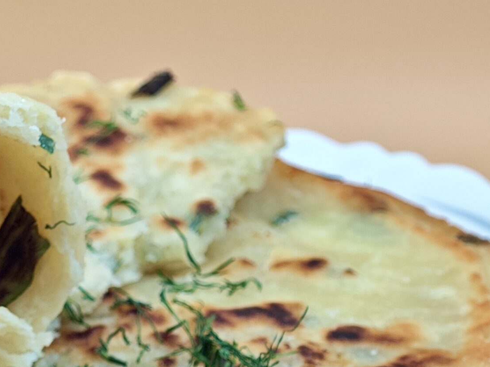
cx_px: 51
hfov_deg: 14.2
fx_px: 1954
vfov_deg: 10.7
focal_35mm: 138
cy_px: 365
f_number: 2
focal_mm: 9
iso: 125
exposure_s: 1/100
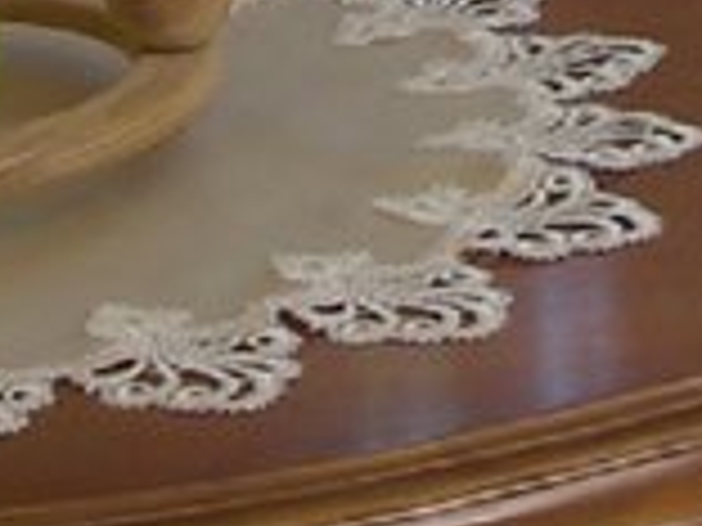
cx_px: 626
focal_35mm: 269
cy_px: -989
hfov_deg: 7.3
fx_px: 5455
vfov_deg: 5.2
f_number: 2.8
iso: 50
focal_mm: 5.8
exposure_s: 1/46.7
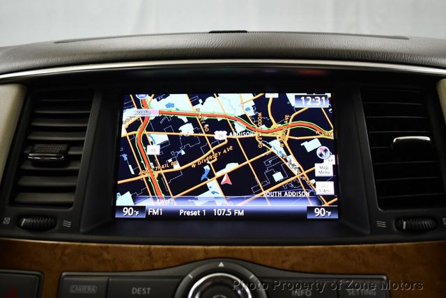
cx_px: 223
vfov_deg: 36.9
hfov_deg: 53.1
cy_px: 149
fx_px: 446
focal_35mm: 36
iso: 1100
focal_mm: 18
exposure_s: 1/125
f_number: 3.5
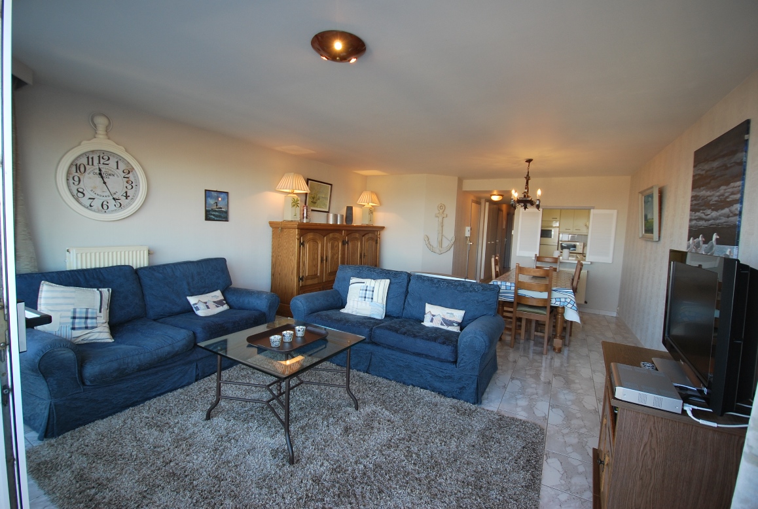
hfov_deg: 100.3
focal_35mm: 15
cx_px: 379
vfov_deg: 77.6
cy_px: 254
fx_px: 317
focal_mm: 10
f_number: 3.5
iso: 200
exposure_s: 1/50
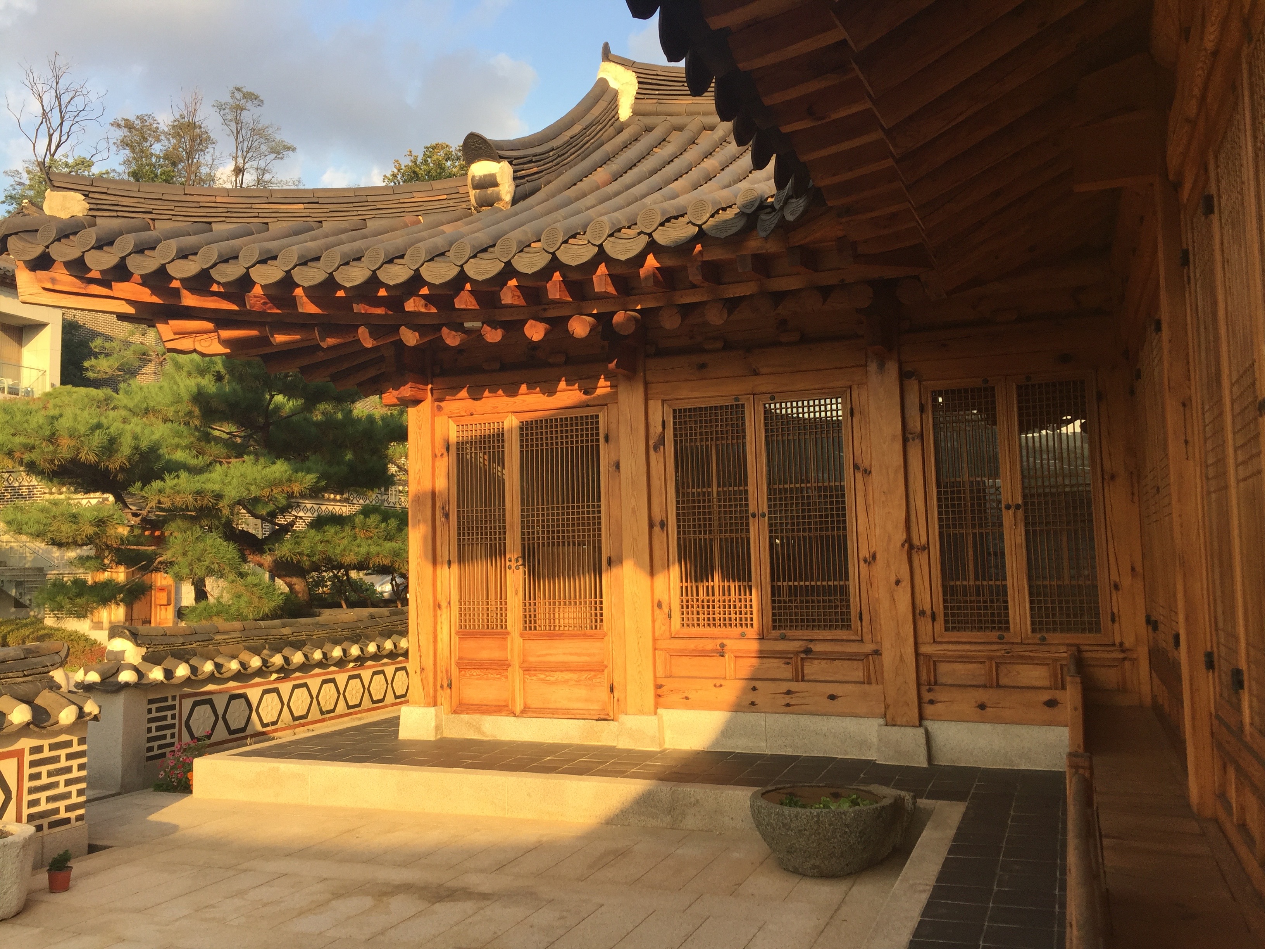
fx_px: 1060
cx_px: 632
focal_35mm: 29
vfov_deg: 48.2
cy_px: 474
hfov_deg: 61.7
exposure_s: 1/488
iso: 32
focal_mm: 4.15
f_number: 2.2
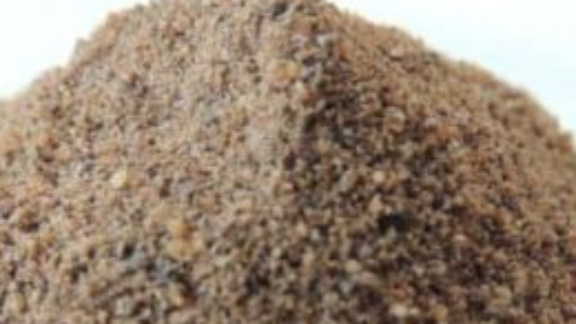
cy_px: 348
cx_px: 281
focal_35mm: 67
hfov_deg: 31.4
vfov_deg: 17.4
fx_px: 1023
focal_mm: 7.1
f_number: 3.3
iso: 220
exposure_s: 1/50
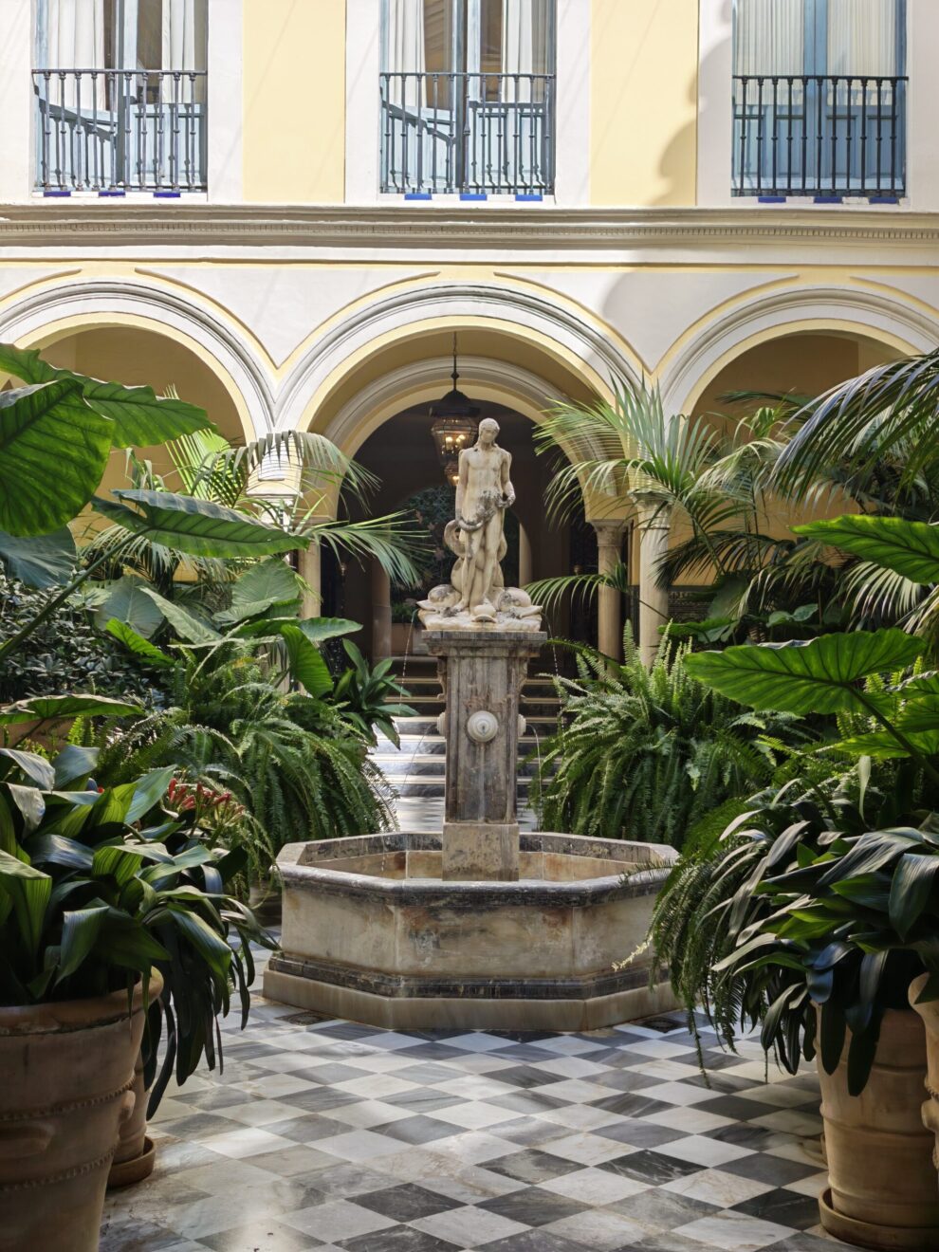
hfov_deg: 31.5
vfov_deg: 41.2
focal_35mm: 46
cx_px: 470
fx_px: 1664
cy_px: 626
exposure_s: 1/480
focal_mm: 6.55
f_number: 1.6
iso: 50
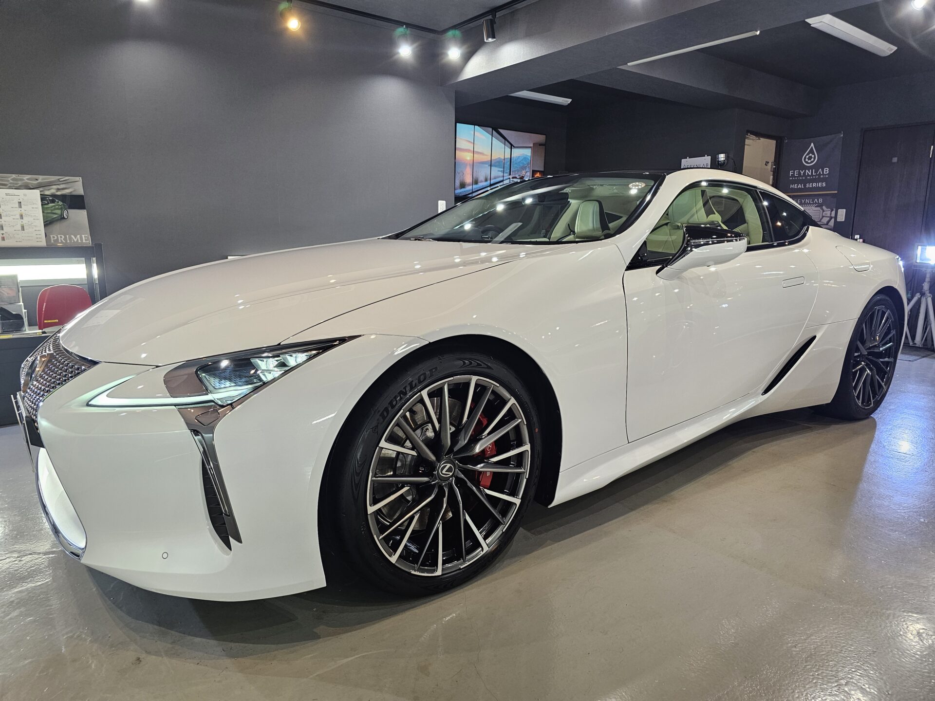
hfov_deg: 73.9
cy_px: 350
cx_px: 468
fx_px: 621
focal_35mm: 23
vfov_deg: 58.9
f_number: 1.7
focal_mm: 6.3
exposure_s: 1/100
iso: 200
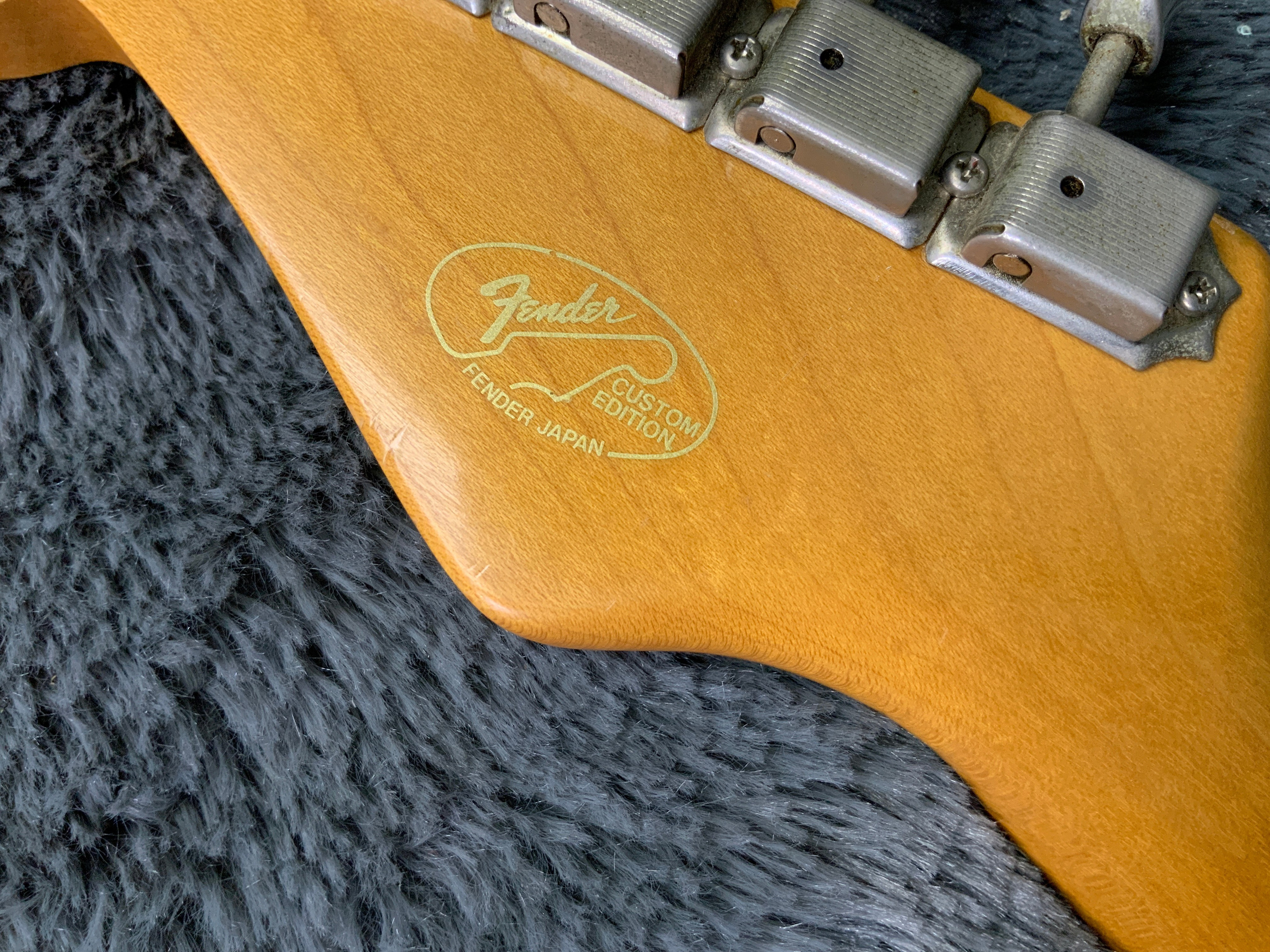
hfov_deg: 61.7
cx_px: 635
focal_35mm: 29
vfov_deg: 48.2
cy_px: 476
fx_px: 1064
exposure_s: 1/100
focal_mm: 3
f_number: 1.8
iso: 64
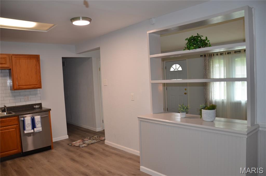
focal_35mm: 27
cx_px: 133
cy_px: 88
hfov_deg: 67.5
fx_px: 199
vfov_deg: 47.7
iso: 400
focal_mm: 18
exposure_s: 1/60
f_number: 3.5
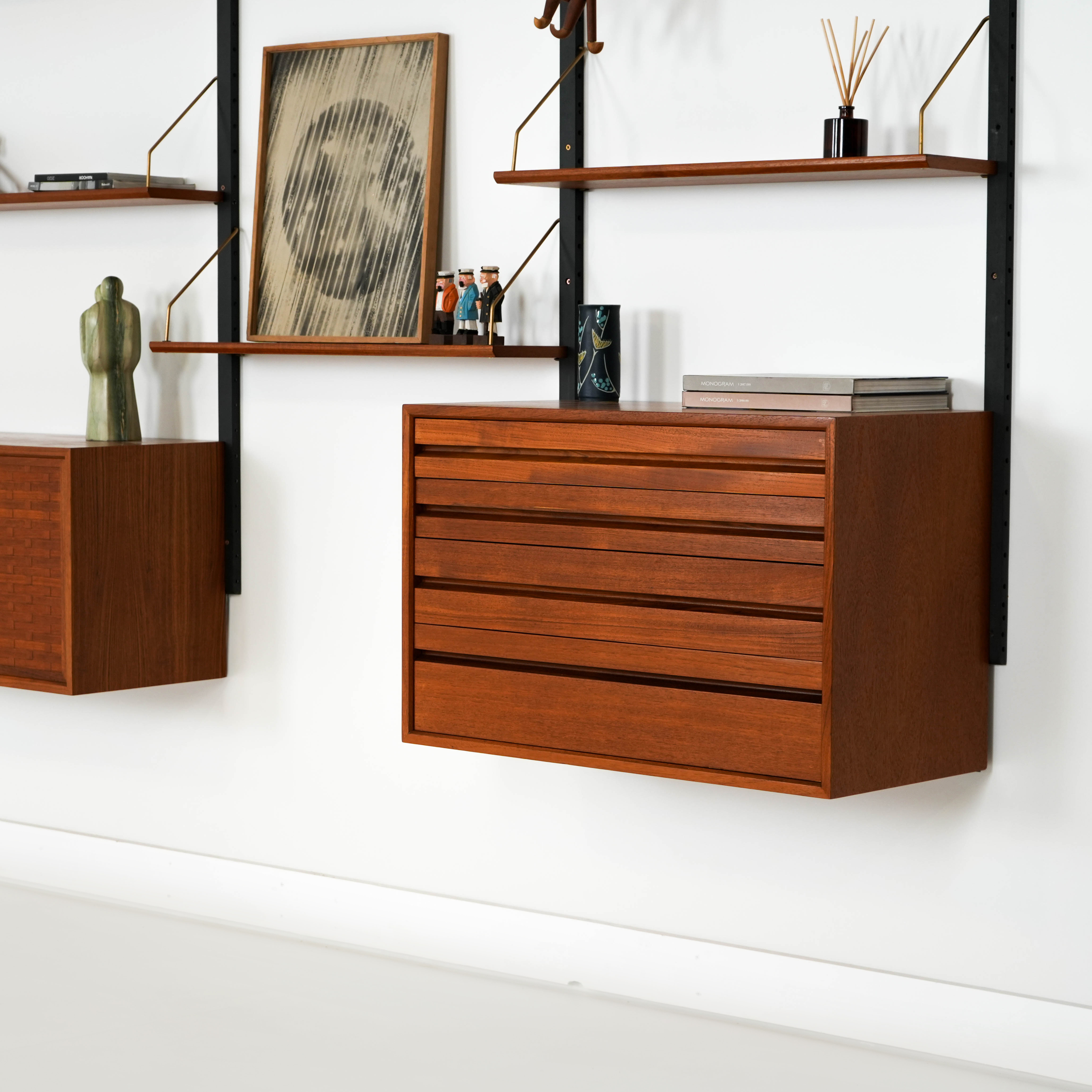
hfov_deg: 21.4
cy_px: 546
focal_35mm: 81
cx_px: 436
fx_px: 2891
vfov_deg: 21.4
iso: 500
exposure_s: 1/30
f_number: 5.6
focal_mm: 63
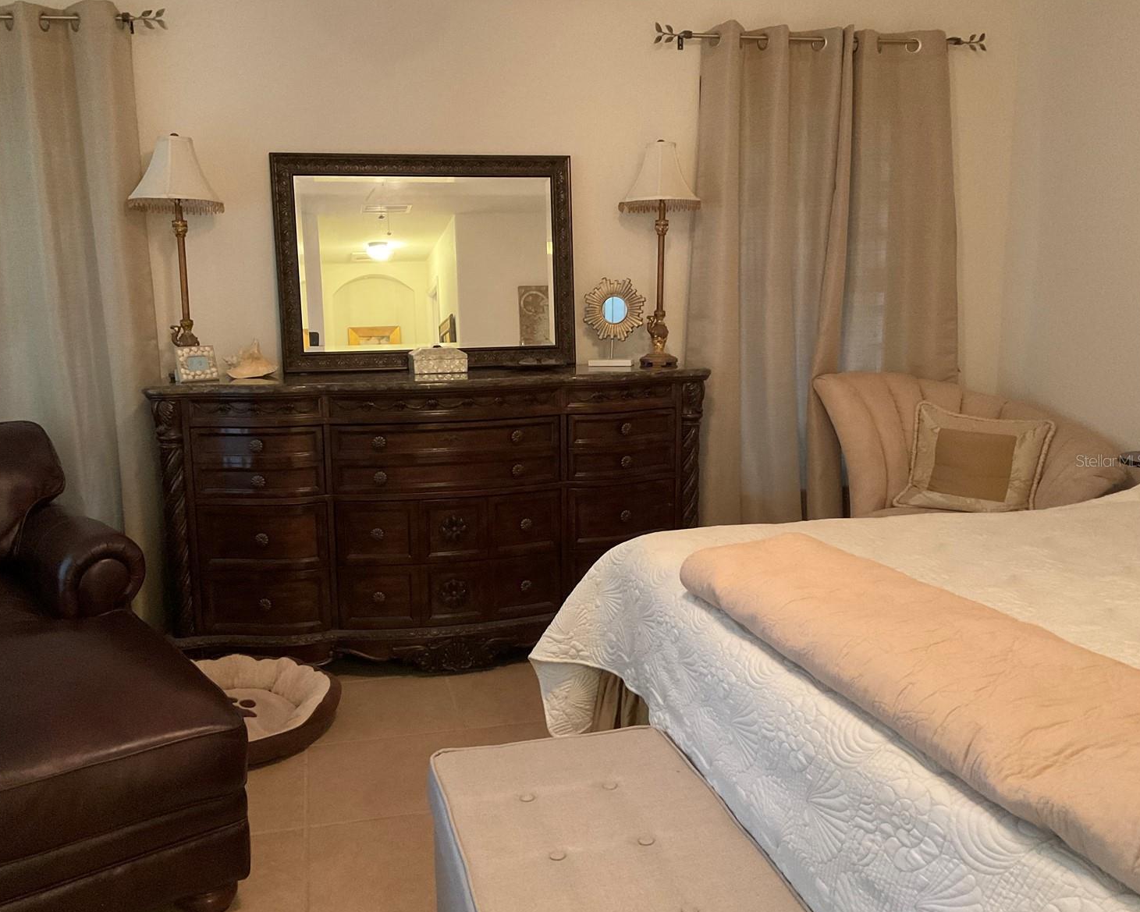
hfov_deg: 57.1
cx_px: 525
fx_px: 1046
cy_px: 460
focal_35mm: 31
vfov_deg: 47.1
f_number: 1.8
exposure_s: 1/30
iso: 500
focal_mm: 3
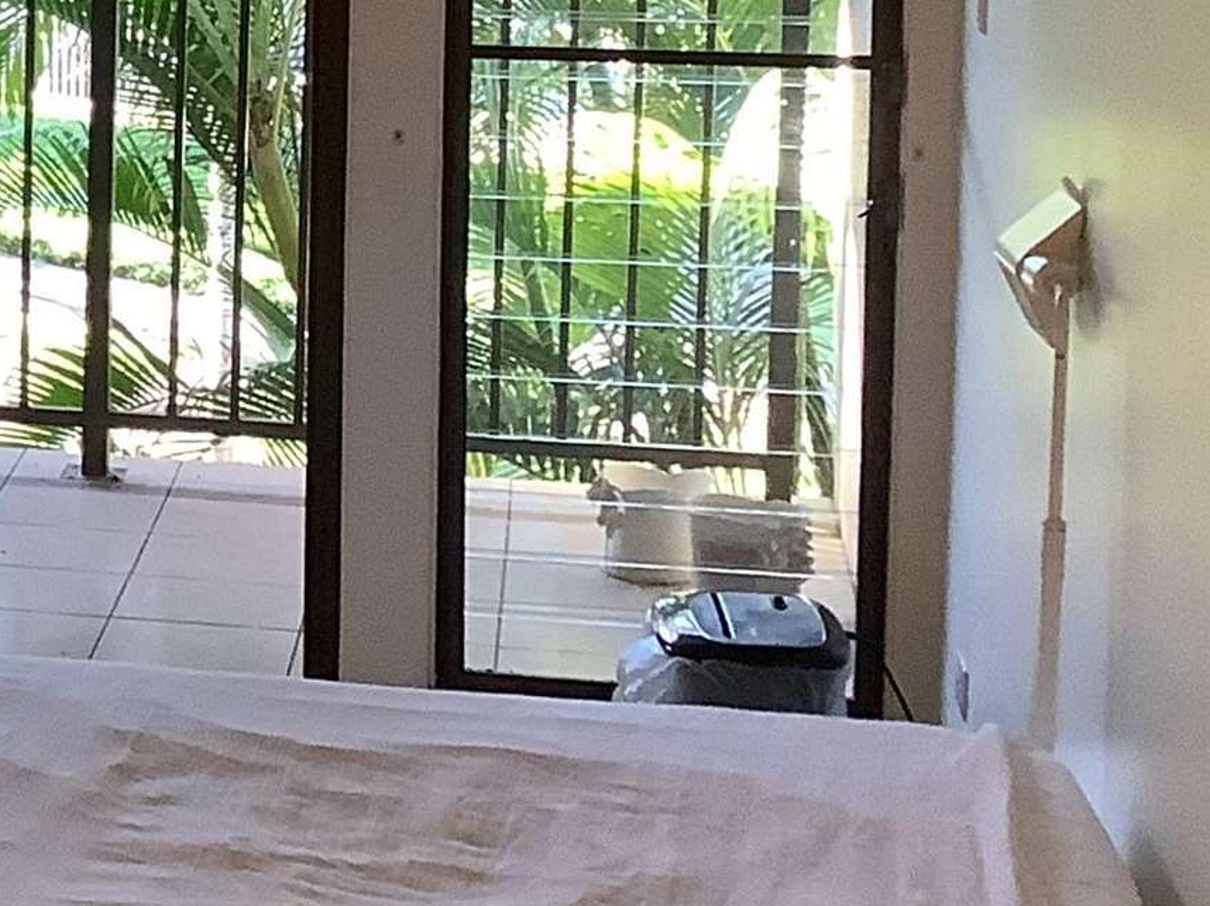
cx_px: -526
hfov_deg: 16.4
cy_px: -48
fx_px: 3879
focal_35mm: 111
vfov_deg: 13.1
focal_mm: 3.3
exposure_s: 1/60
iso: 125
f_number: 2.4
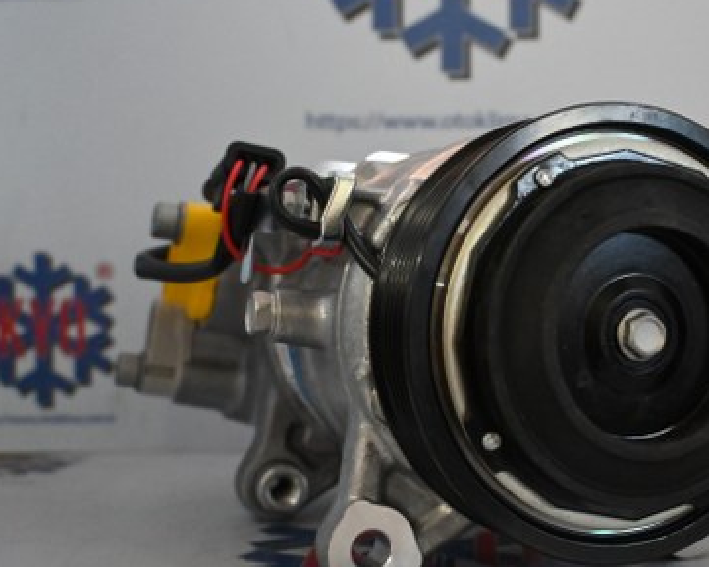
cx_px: 452
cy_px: 271
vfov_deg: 28.2
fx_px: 1129
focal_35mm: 54
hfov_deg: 34.7
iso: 4500
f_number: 4.2
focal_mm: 23
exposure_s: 1/60
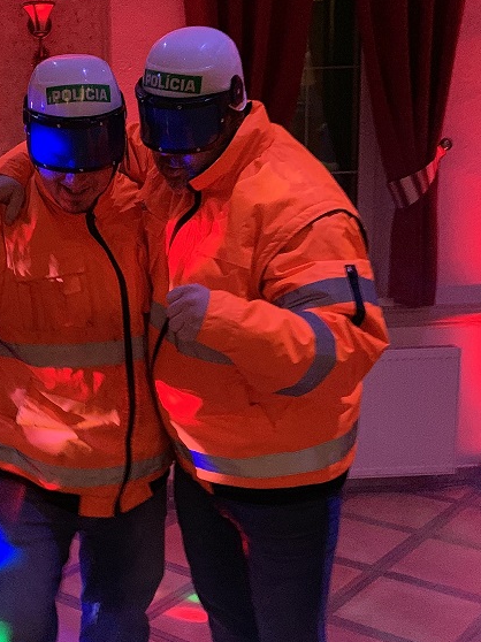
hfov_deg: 30.1
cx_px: 98
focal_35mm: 47
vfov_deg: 40.4
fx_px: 871
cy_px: 365
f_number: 1.8
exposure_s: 1/30
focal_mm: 4.25
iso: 500
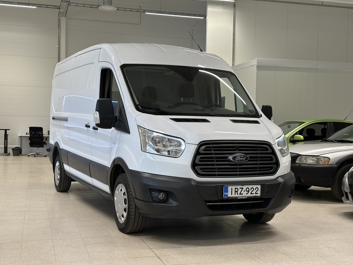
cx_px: 176
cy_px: 132
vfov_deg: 30.3
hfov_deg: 39.7
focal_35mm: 48
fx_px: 489
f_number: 1.78
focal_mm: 6.86
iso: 80
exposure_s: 1/141
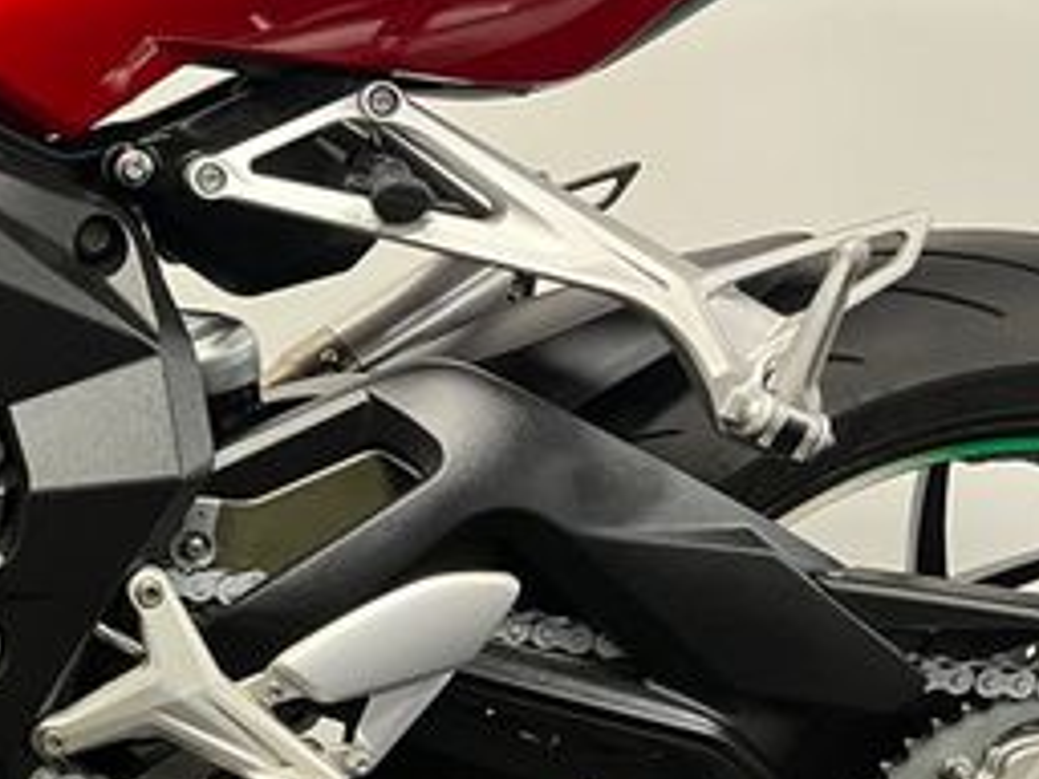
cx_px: -239
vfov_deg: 22.5
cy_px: 507
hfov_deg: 26.2
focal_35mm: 65
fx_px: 1951
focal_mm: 5.1
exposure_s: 1/50
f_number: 1.6
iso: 320
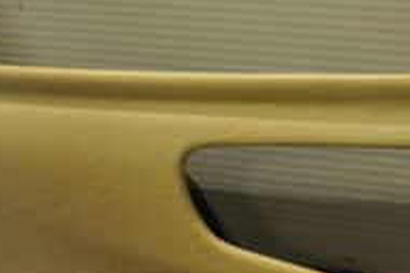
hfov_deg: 16.9
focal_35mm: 120
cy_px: 42
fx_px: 1367
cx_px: 361
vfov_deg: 11.4
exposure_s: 1/40
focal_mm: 24
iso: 800
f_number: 4
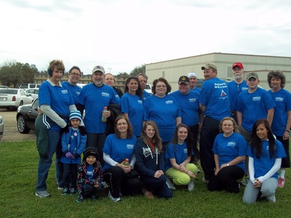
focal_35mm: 40
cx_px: 149
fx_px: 336
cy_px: 117
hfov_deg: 46.8
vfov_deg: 36.0
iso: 80
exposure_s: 1/500
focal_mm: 6.5
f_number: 3.1
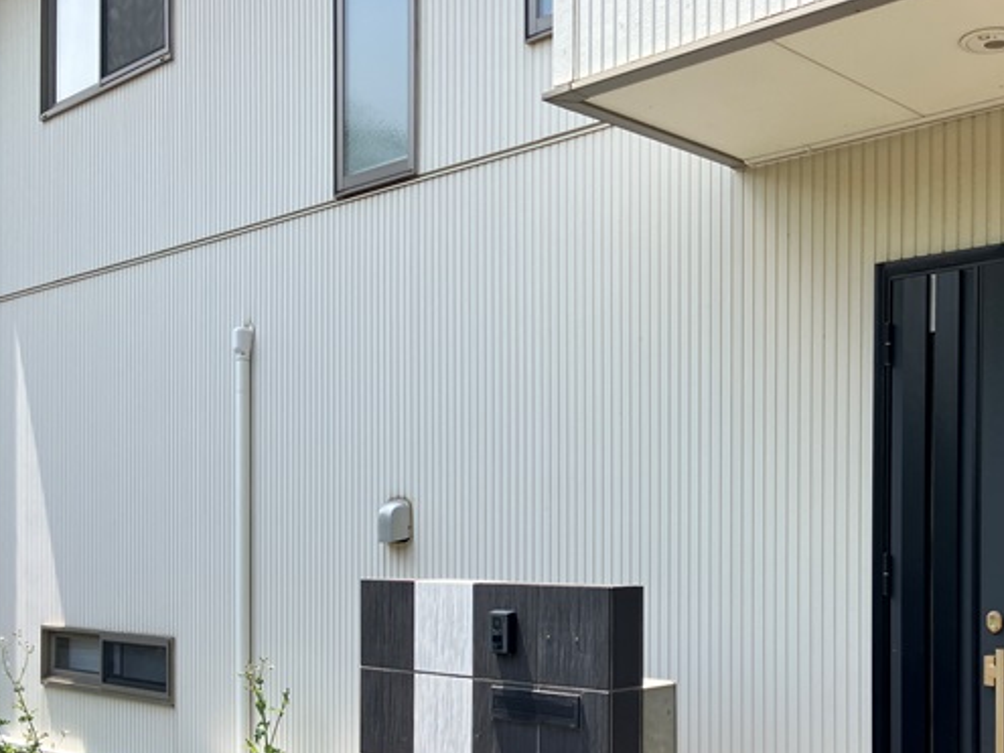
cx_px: 738
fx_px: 1247
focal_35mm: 43
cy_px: 536
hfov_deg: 42.7
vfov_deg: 33.1
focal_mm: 3.99
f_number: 1.8
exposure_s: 1/934
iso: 32
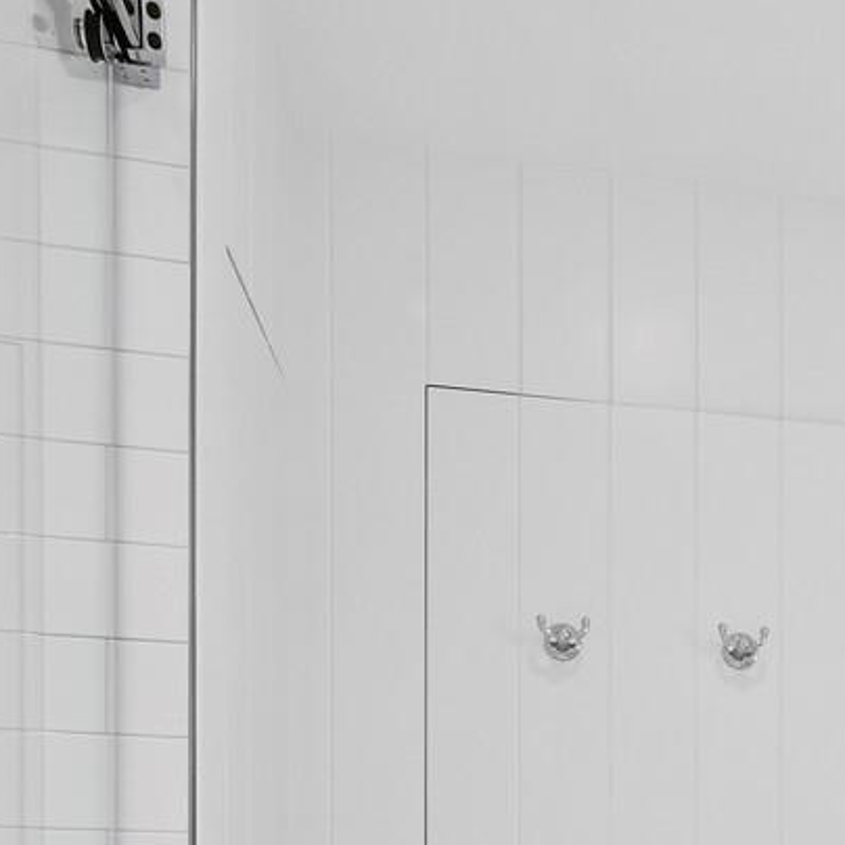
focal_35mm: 49
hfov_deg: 31.2
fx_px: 1353
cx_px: 906
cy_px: 947
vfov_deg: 30.7
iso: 400
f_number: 11
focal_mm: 7
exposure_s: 1/4
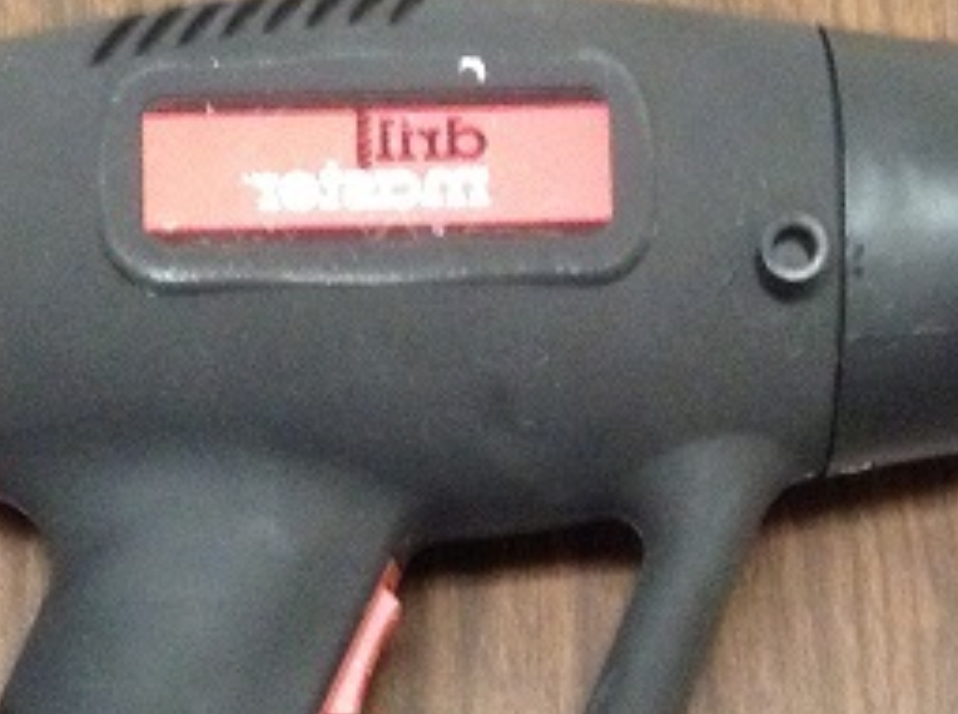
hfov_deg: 23.3
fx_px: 2319
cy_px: 691
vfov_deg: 17.2
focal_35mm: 84
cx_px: 601
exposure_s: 1/15
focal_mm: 3.3
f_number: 2.4
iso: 400
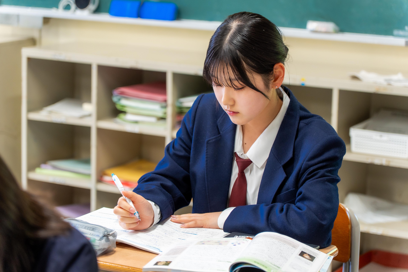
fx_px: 1190
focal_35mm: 105
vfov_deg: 13.0
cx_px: 204
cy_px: 136
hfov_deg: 19.5
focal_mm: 70
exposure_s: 1/80
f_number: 2.8
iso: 500
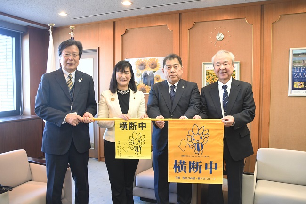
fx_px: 255
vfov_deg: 43.6
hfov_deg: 61.9
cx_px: 153
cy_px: 102
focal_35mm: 30
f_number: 4.5
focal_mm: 20
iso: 1250
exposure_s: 1/80
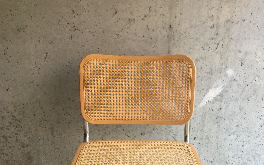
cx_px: 131
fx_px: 302
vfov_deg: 28.6
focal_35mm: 42
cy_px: 165
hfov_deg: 47.2
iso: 50
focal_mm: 4.15
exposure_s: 1/33
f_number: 2.2
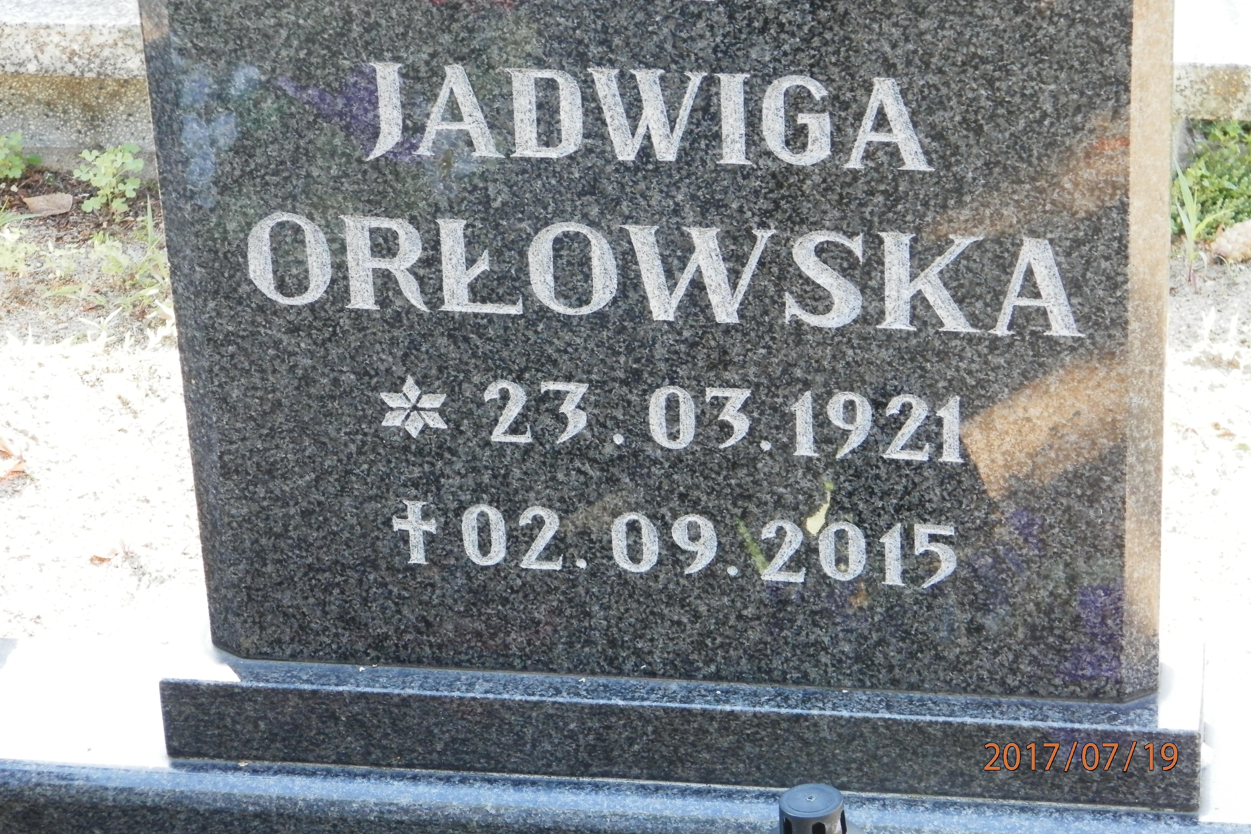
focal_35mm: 111
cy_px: 385
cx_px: 625
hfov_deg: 18.4
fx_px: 3857
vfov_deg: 12.3
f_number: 4.5
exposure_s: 1/30
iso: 200
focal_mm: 19
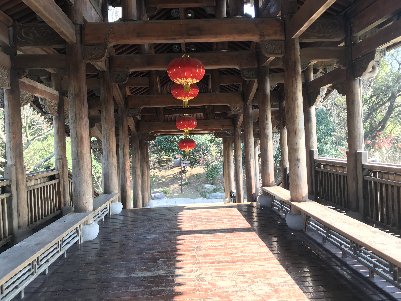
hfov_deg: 63.4
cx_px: 200
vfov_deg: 49.7
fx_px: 324
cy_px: 150
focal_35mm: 28
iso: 25
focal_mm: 3.99
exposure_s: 1/100
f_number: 1.8
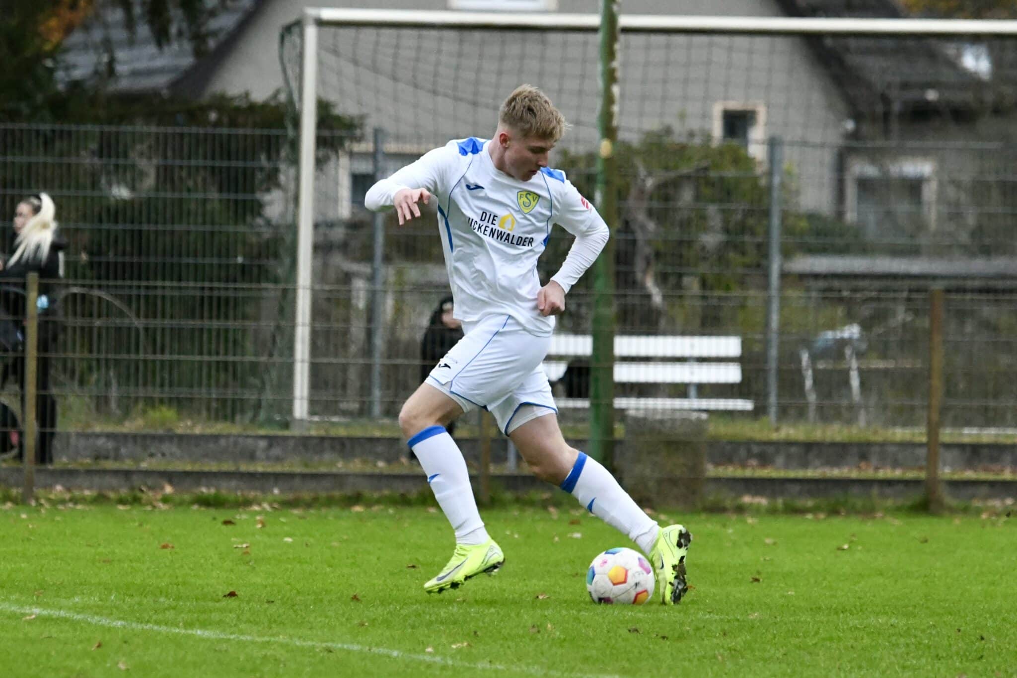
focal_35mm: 260
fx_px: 7344
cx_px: 508
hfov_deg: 7.9
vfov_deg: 5.3
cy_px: 339
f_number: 5.6
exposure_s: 1/1600
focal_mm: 260
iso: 8000
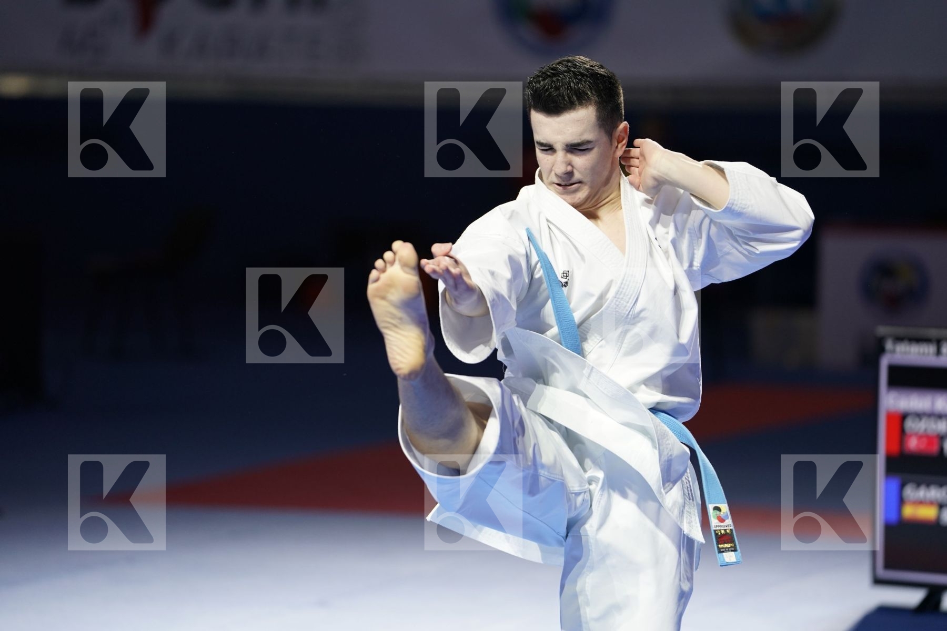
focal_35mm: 200
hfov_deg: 10.3
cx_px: 474
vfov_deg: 6.9
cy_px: 316
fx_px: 5261
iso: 1000
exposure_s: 1/500
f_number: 2.8
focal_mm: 200
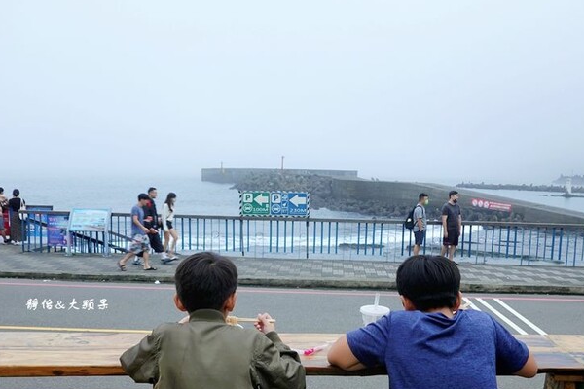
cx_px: 310
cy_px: 248
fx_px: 552
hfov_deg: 55.8
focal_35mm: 34
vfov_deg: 38.6
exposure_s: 1/30
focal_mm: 9
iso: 250
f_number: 2.8
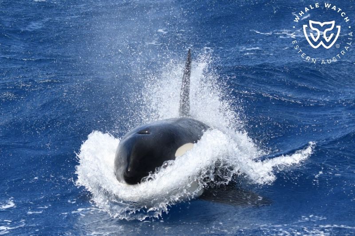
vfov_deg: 9.8
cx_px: 178
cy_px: 118
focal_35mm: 140
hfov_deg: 14.7
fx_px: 1380
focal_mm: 140
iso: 1100
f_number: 5
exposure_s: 1/8000
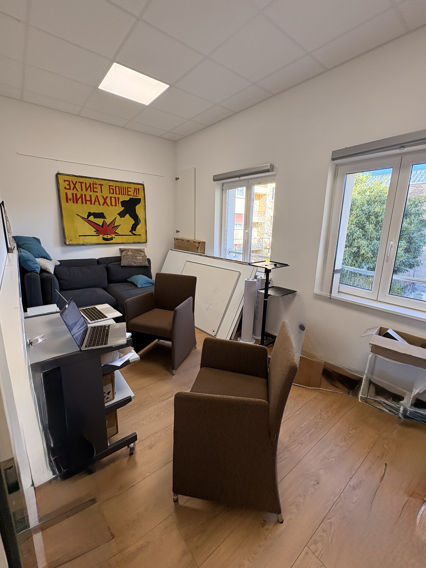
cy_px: 276
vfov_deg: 98.1
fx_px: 246
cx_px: 217
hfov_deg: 81.7
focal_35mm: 15
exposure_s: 1/99
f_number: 2.2
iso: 100
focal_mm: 2.22
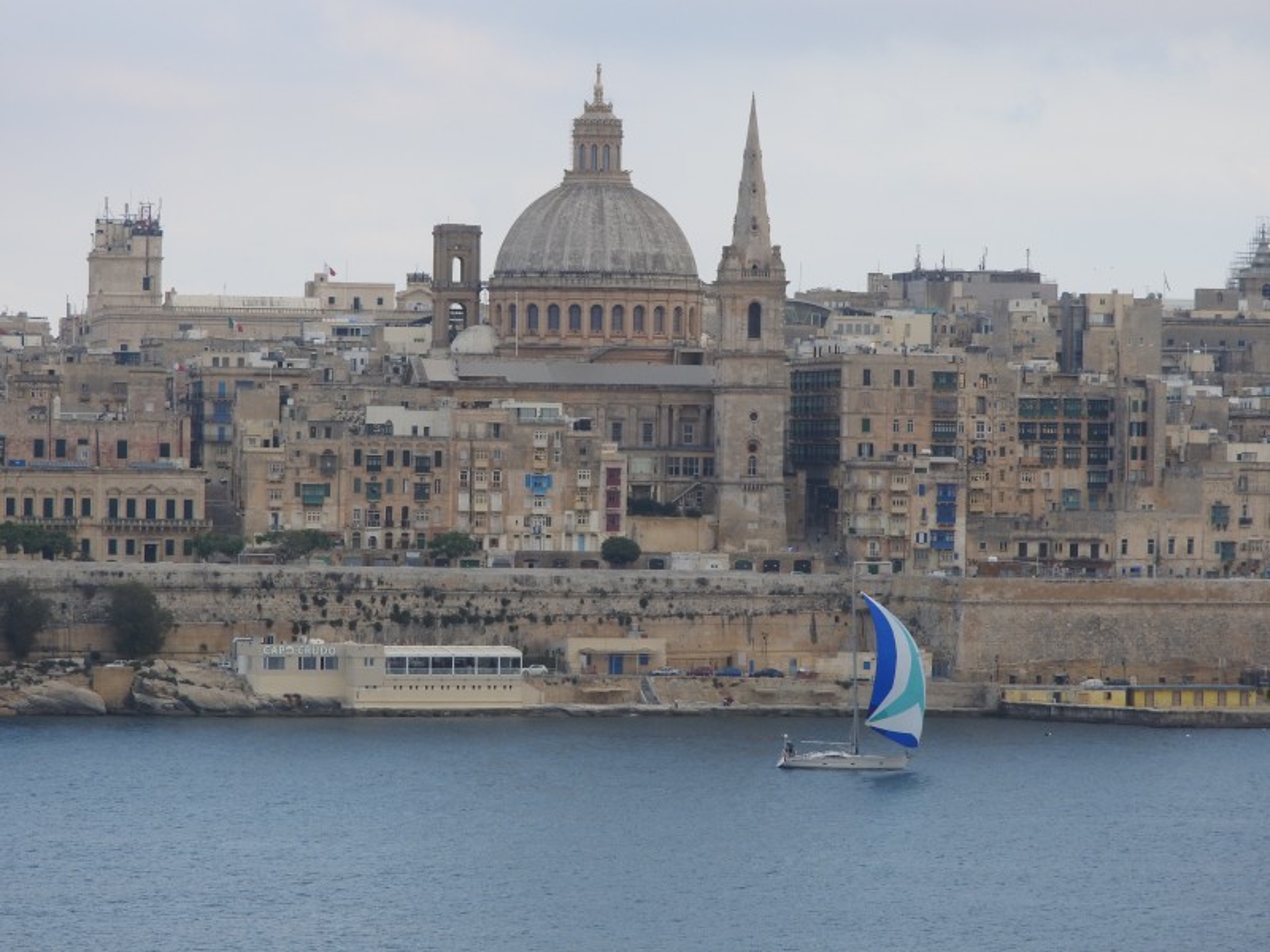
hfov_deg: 11.0
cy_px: 476
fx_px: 6604
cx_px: 635
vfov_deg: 8.2
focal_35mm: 180
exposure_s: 1/125
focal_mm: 32.2
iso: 100
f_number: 5.3
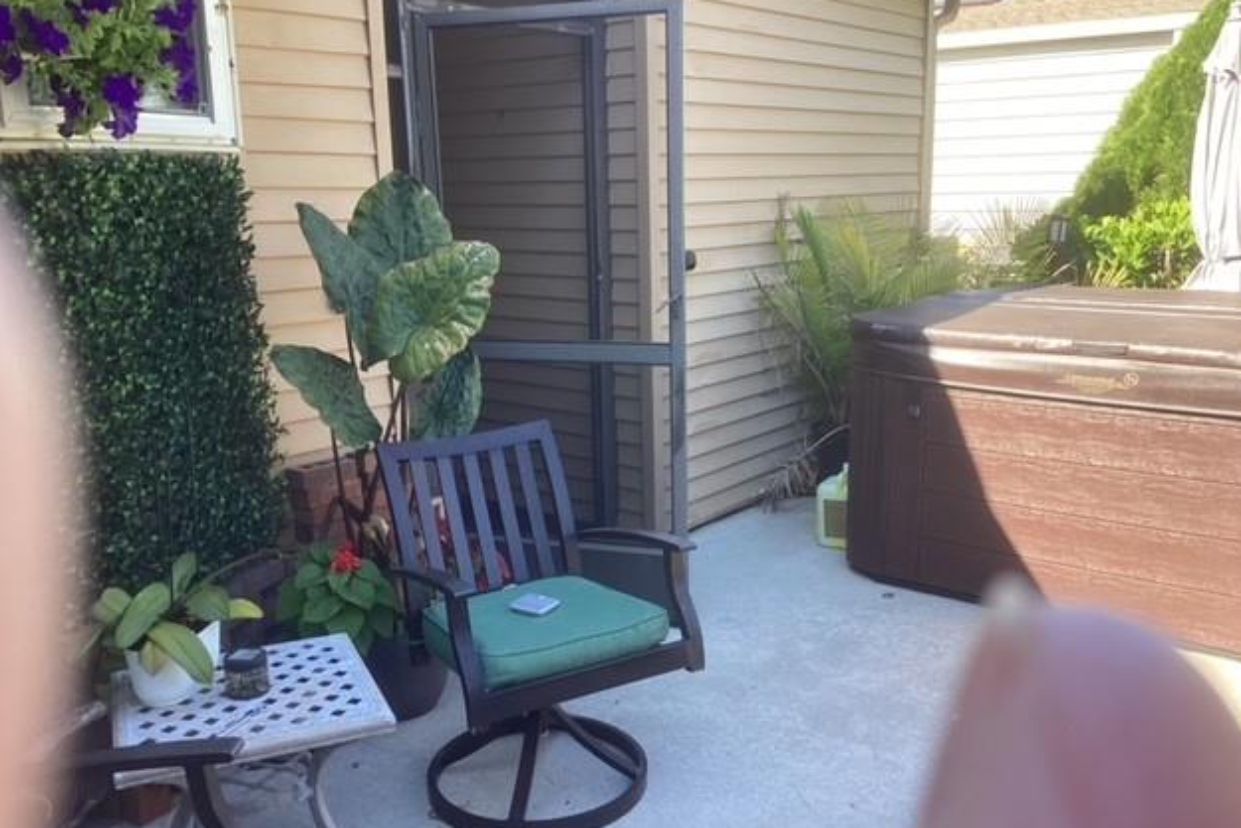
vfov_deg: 40.0
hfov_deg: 57.2
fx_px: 1138
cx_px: 631
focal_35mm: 33
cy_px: 435
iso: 32
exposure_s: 1/120
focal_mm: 3.3
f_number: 2.4
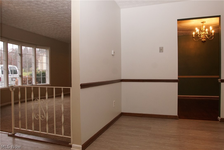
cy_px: 75
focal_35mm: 26
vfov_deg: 50.4
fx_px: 159
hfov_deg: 70.4
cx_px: 112
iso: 800
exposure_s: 1/60
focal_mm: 17
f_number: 5.6
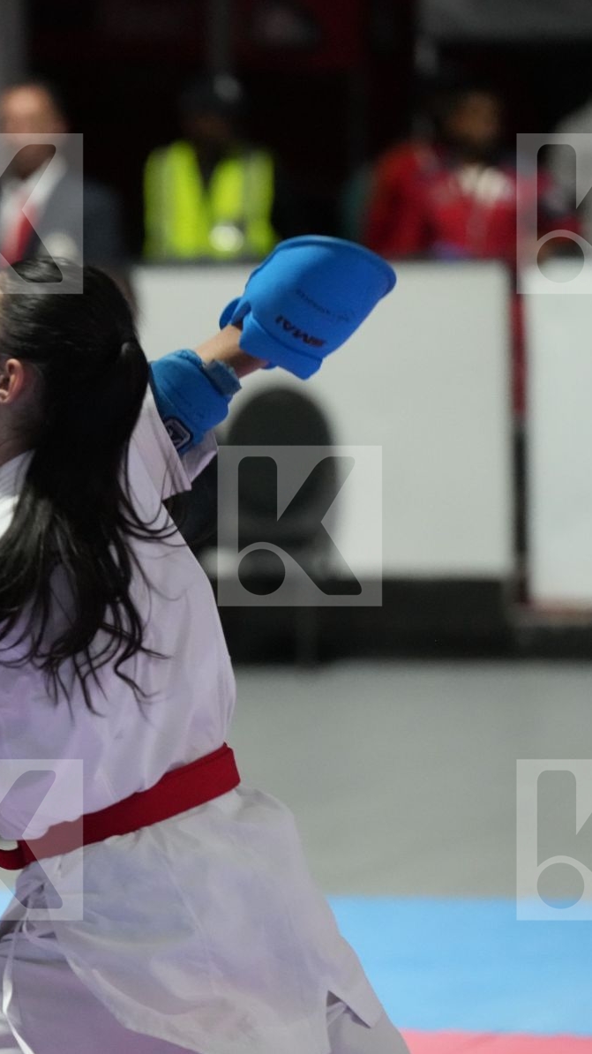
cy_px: 526
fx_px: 6088
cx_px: 1
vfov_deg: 9.9
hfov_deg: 5.6
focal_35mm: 218
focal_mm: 138
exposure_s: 1/800
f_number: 2.8
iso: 8000
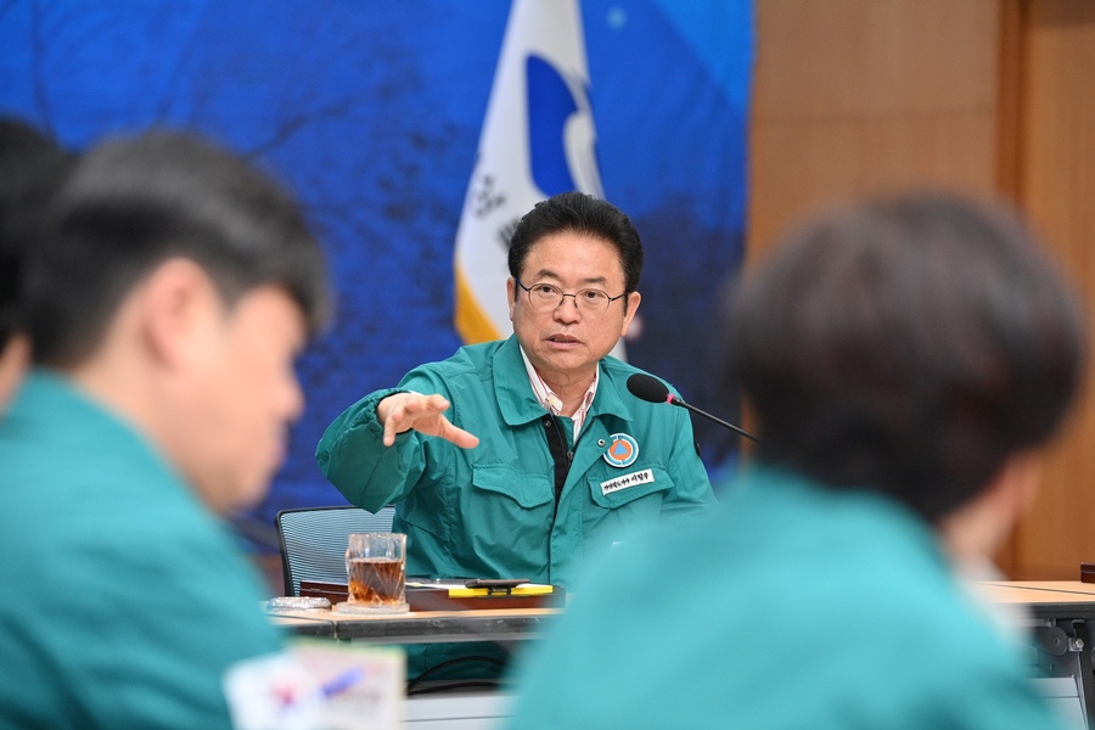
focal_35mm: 155
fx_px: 4714
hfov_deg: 13.2
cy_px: 365
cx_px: 548
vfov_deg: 8.9
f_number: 4
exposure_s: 1/250
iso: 2000
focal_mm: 155
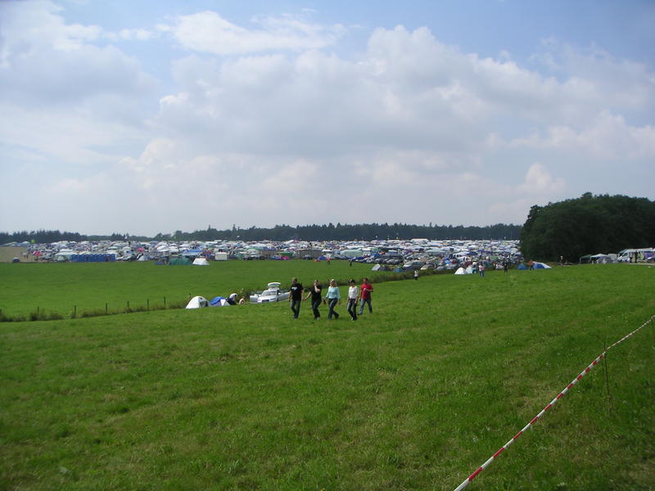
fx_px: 719
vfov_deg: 37.7
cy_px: 246
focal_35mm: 38
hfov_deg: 49.0
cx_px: 328
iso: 50
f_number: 6.7
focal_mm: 6
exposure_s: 1/180
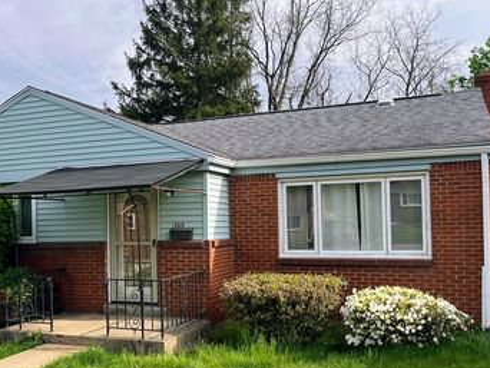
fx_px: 538
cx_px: 218
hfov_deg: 48.9
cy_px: 210
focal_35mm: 38
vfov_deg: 37.7
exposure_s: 1/2137
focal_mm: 5.1
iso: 50
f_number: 1.6
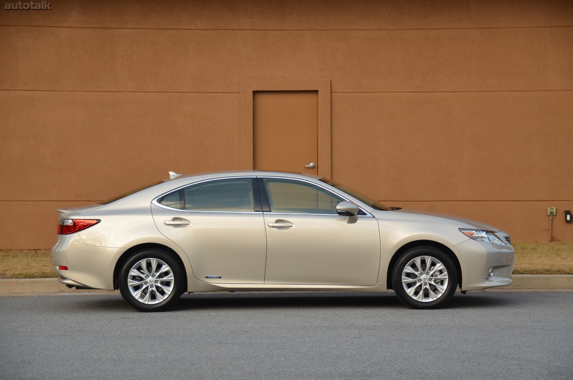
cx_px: 286
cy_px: 190
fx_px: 1787
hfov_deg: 18.2
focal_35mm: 112
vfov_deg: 12.1
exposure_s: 1/800
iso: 800
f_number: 5
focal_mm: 75
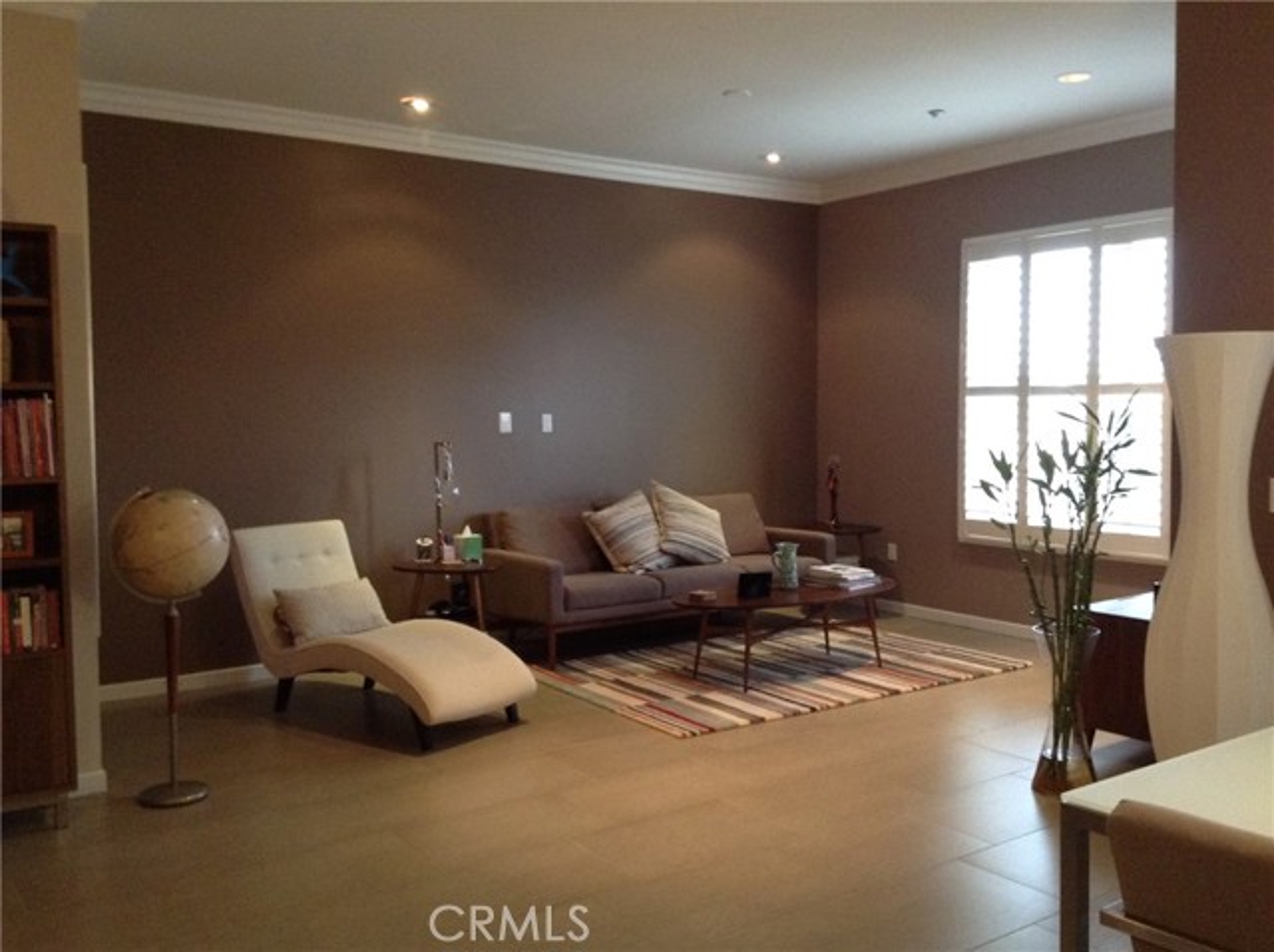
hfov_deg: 55.4
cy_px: 476
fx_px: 1213
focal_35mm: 33
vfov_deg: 42.8
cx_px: 637
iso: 200
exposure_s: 1/25
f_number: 2.4
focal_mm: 3.3
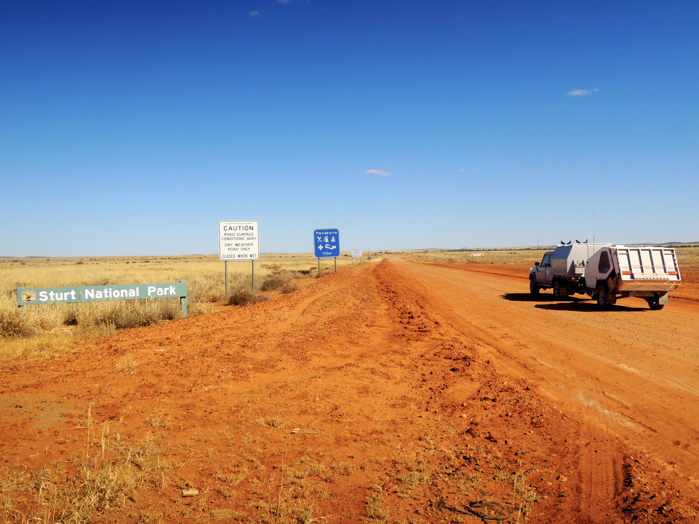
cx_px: 350
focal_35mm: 31
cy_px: 262
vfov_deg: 45.4
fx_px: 626
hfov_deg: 58.4
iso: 100
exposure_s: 1/1600
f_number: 4.2
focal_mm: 5.5
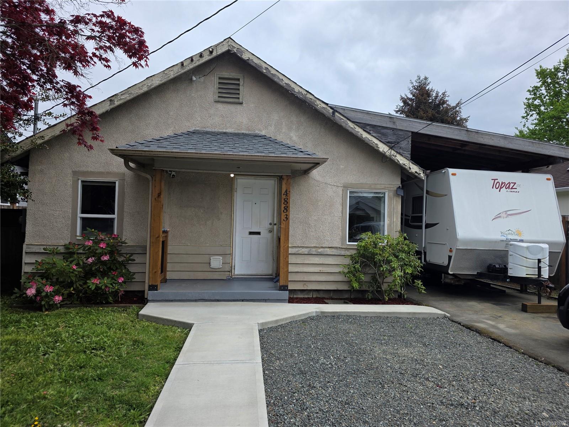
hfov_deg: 73.9
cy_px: 214
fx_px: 378
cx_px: 284
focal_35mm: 23
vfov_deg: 58.9
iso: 80
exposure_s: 1/5296
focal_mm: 6.3
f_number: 1.7
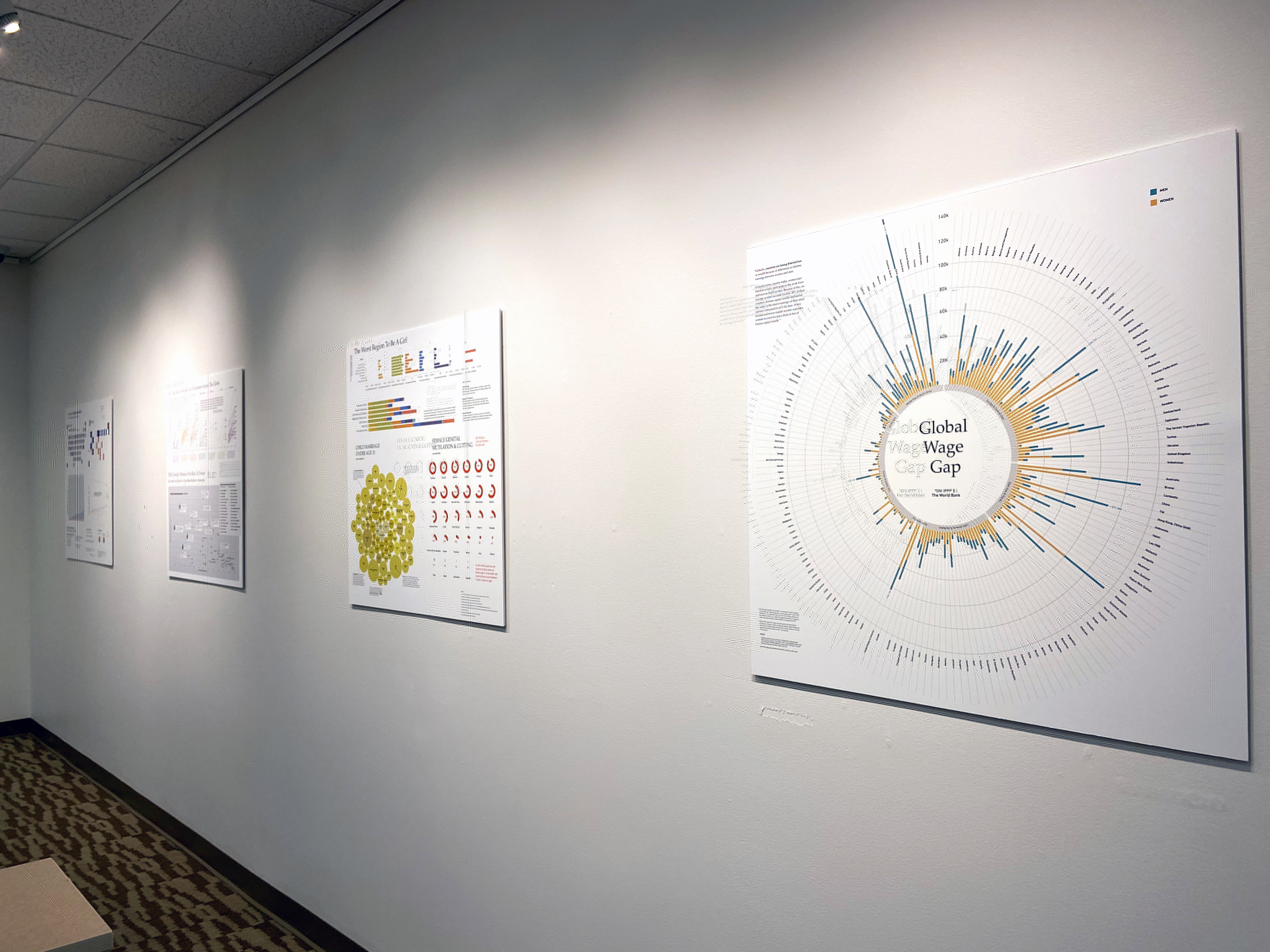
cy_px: 476
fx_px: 954
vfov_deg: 53.1
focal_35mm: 26
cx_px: 635
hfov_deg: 67.3
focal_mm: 4.25
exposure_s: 1/120
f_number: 1.8
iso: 40
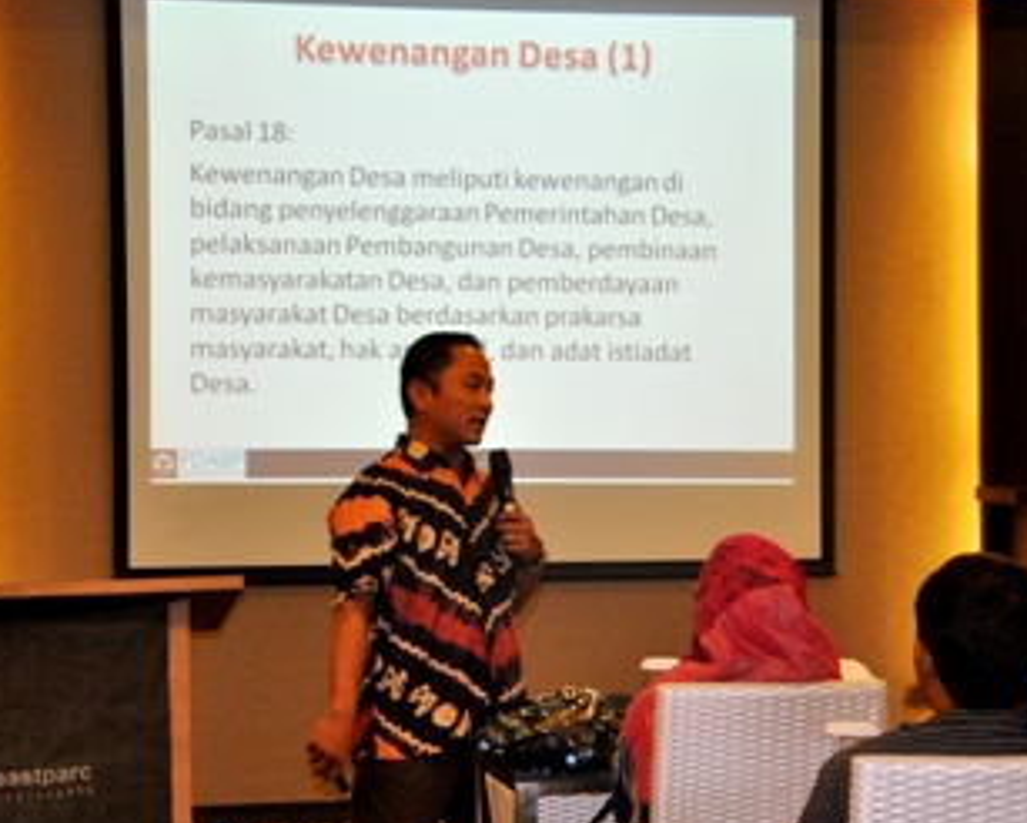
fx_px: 3619
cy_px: 458
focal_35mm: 119
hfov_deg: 16.1
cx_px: 672
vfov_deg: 13.0
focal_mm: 58
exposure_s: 1/80
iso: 1600
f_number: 5
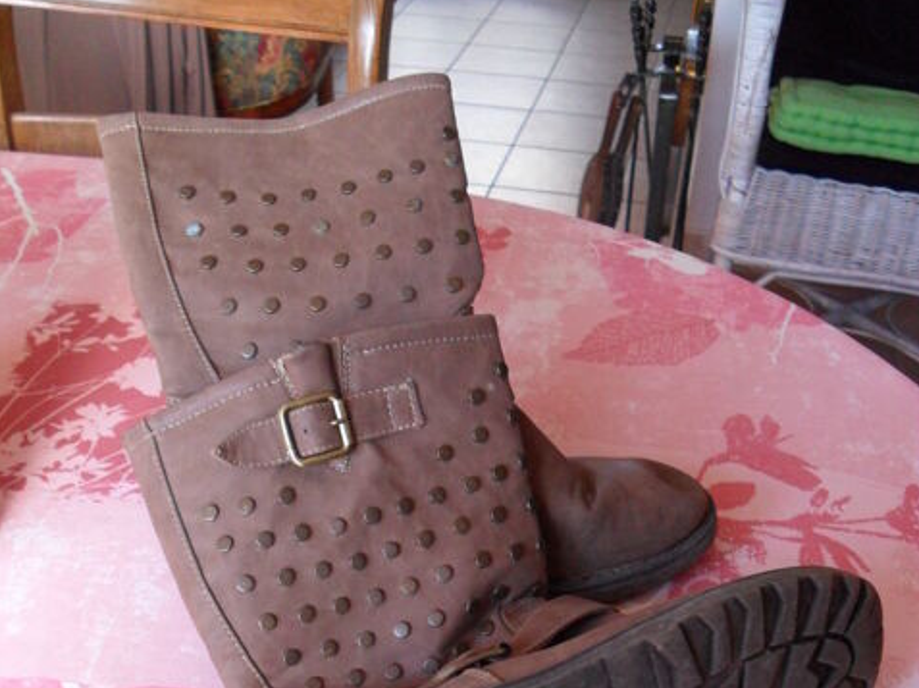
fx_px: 1247
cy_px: 599
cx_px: 459
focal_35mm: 47
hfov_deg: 40.5
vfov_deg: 29.7
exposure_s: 1/30
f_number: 3
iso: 200
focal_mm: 6.3
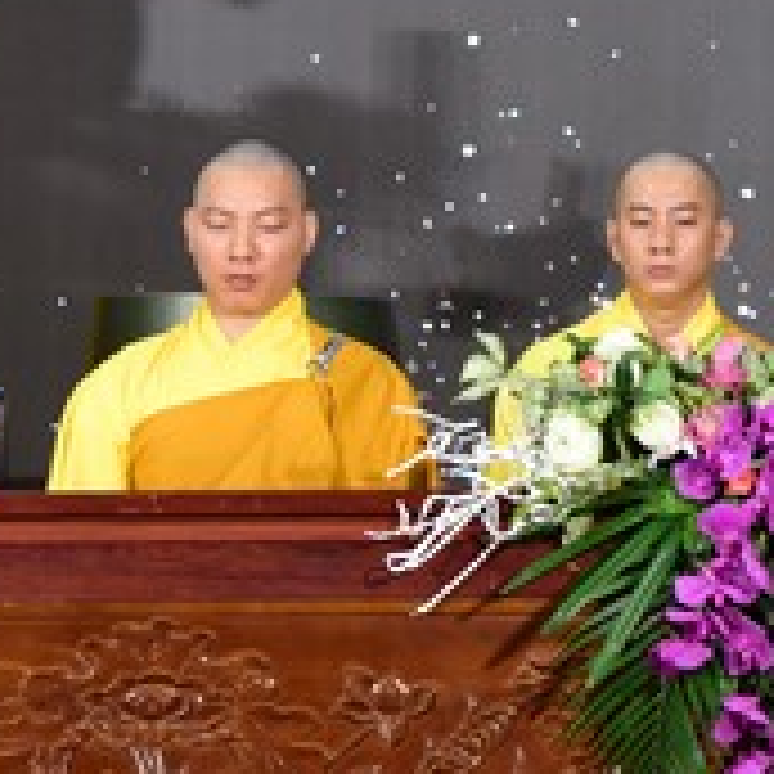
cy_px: 122
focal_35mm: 154
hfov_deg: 11.2
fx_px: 3896
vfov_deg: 11.3
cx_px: 891
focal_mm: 48
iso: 640
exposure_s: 1/60
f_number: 4.5
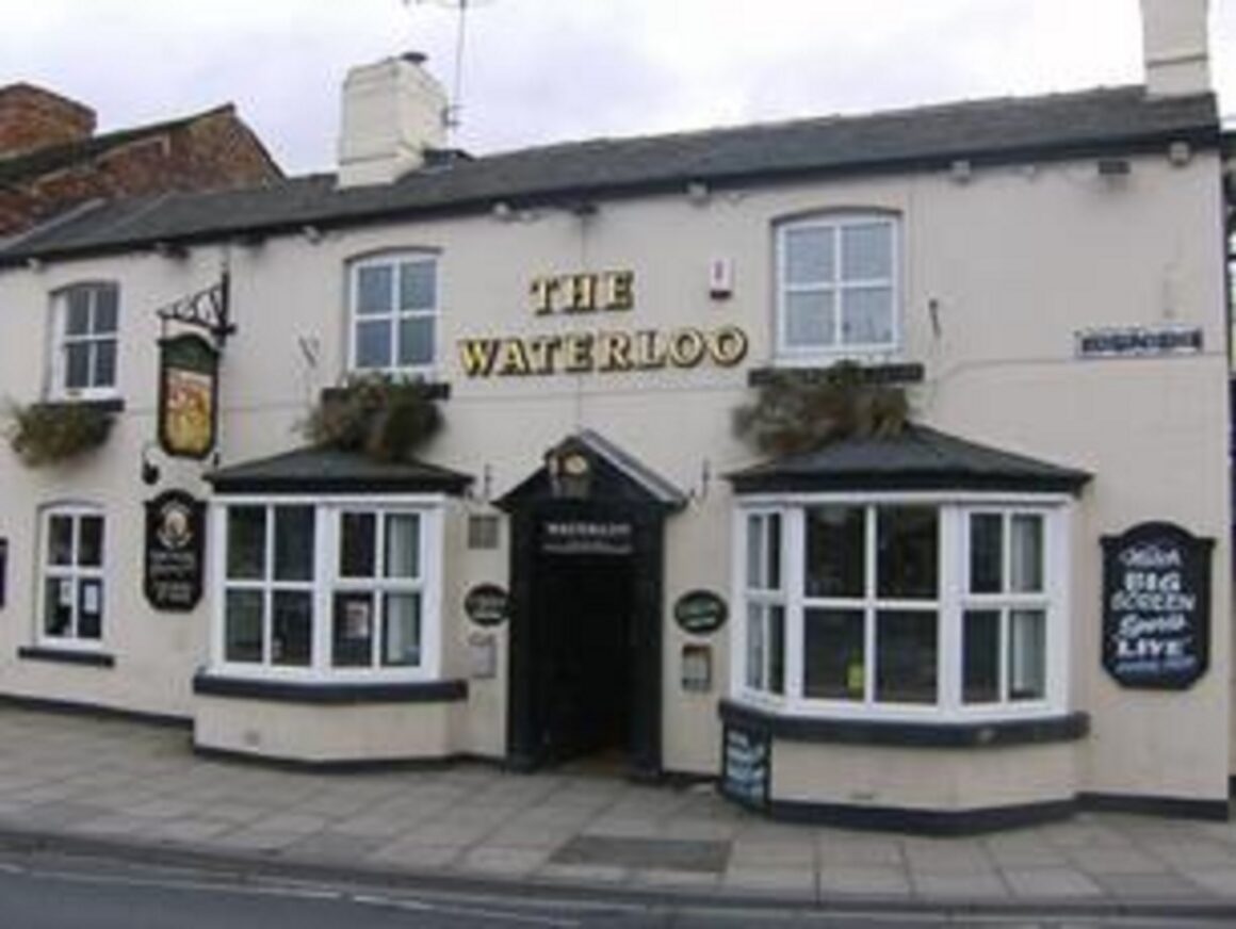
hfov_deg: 51.3
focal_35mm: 36
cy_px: 464
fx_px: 1286
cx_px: 618
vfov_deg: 39.7
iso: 100
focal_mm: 6
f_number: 4.7
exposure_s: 1/242
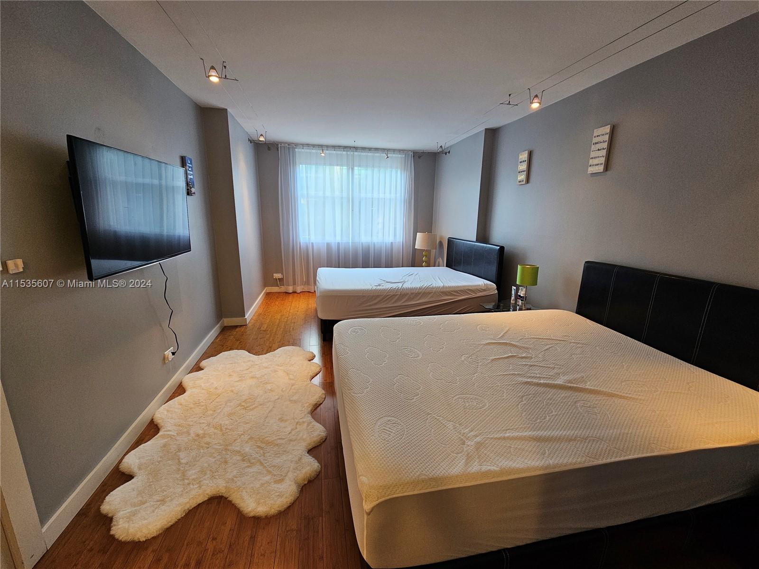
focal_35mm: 13
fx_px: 285
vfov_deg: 89.9
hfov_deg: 106.2
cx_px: 380
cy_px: 284
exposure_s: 1/60
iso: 64
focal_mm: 2.2
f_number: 2.2
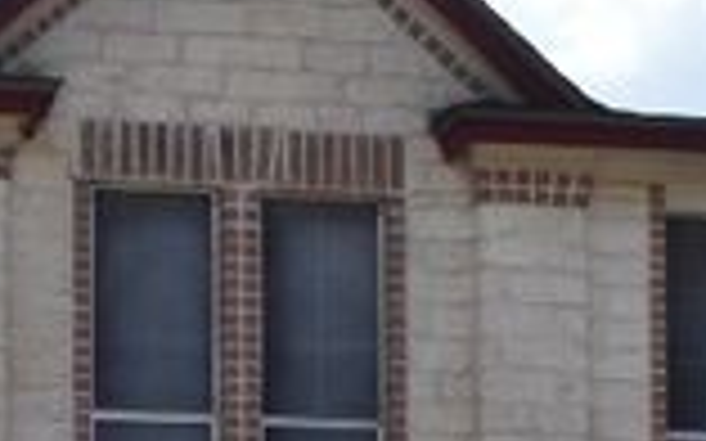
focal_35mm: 153
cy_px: 1076
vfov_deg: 7.9
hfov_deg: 13.6
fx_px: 2951
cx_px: 135
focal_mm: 21
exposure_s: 1/800
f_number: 14
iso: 1000
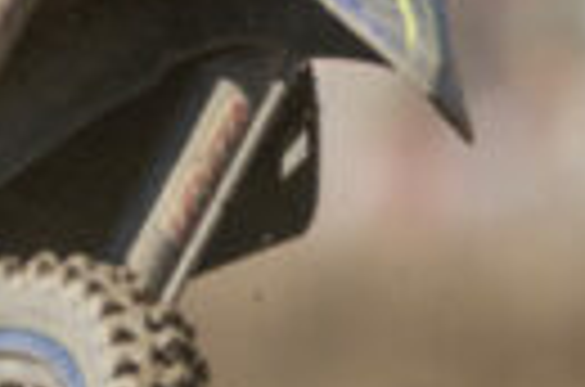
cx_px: -184
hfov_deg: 0.9
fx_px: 38370
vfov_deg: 0.6
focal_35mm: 2367
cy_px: -72
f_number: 2.8
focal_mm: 300
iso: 200
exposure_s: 1/4000
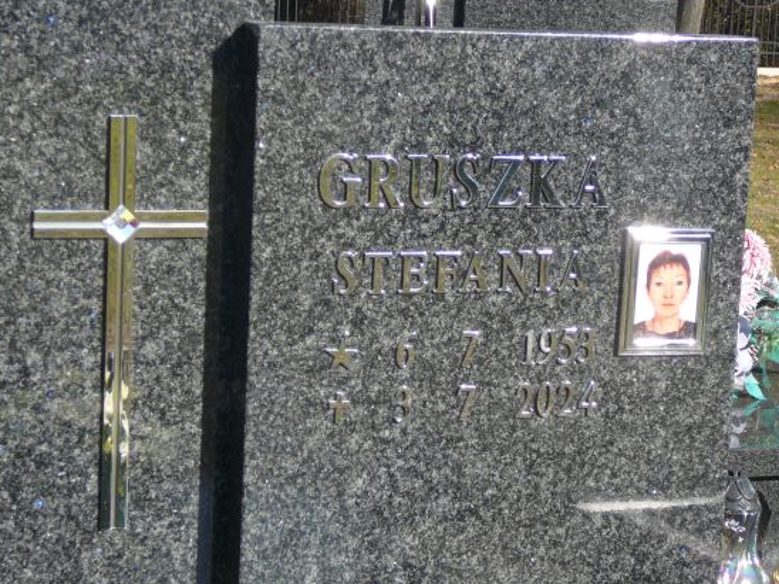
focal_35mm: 90
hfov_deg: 21.8
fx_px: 2025
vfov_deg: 16.4
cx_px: 421
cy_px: 330
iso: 80
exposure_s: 1/400
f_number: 3.7
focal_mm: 11.5
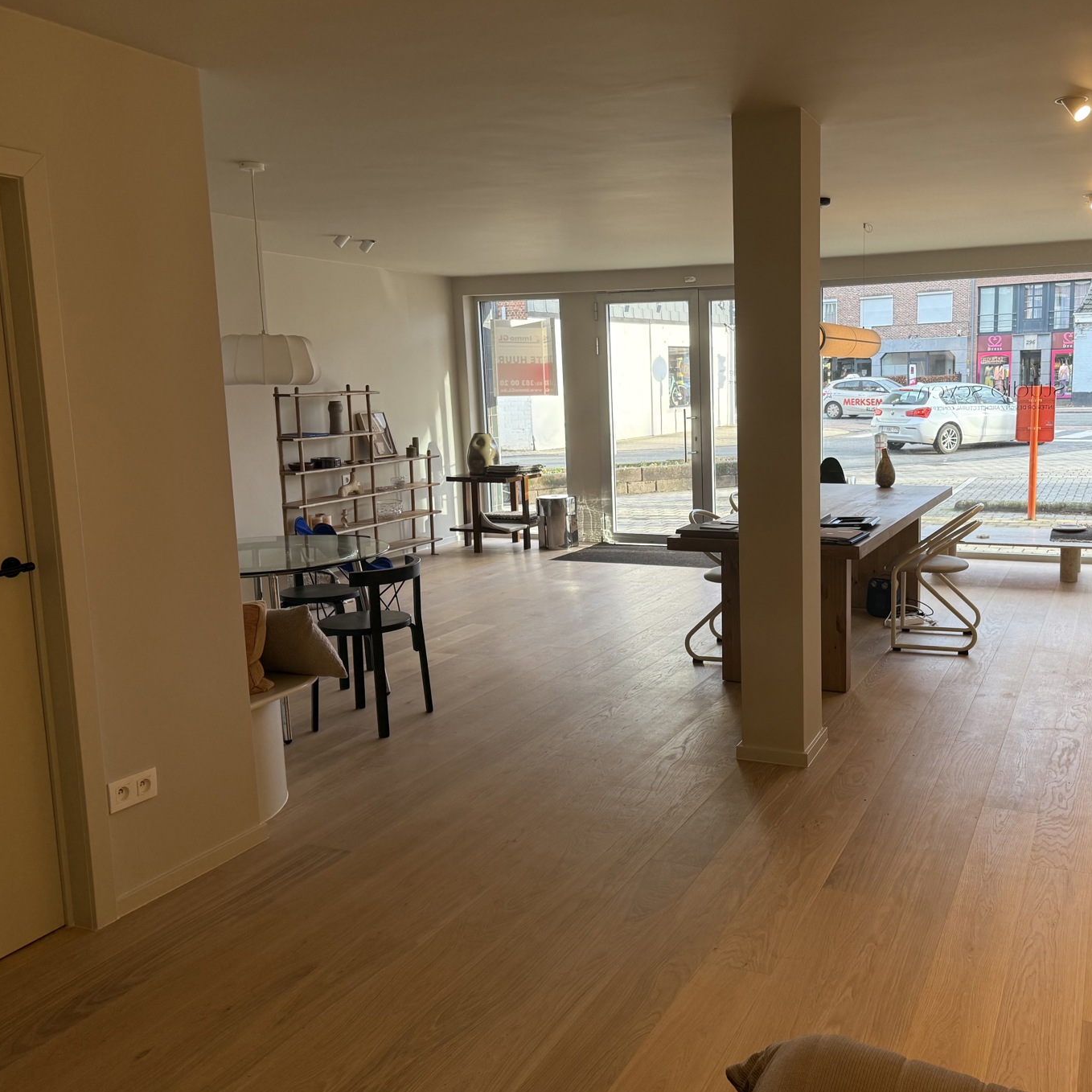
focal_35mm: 30
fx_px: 1071
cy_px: 524
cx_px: 714
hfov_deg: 53.1
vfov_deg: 54.0
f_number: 1.78
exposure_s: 1/230
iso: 125
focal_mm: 6.76
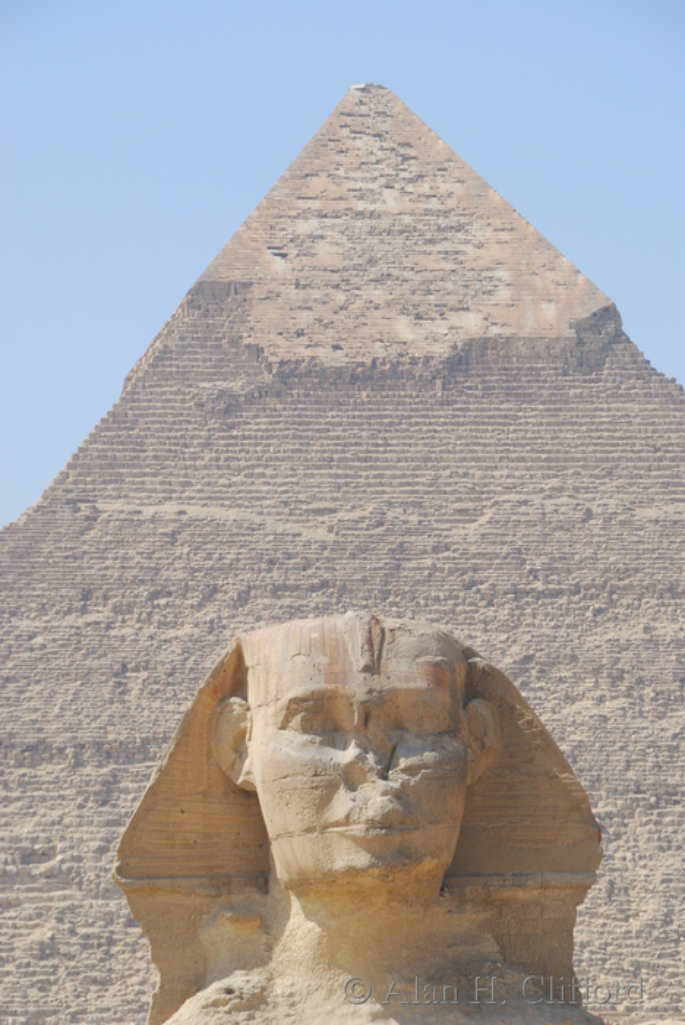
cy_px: 512
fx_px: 6409
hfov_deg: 6.1
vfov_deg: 9.1
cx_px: 342
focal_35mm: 225
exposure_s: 1/125
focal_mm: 150
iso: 100
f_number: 11
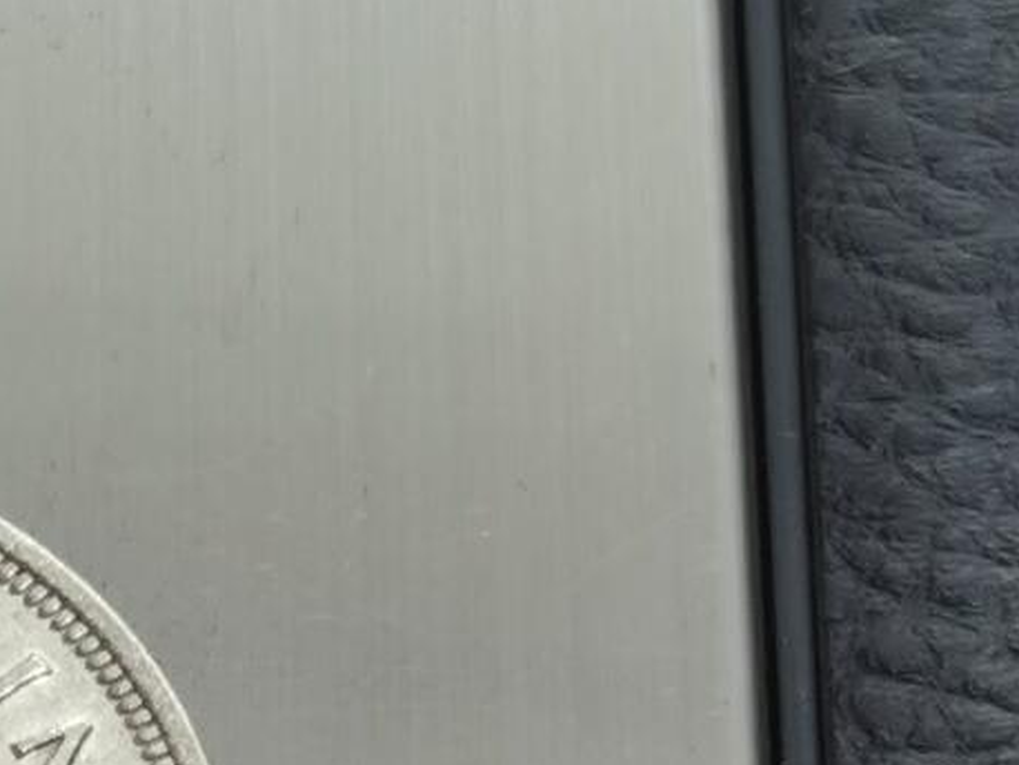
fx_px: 8099
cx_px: -356
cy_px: 927
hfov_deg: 7.1
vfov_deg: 5.4
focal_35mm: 275
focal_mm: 5.58
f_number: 1.8
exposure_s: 1/100
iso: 50
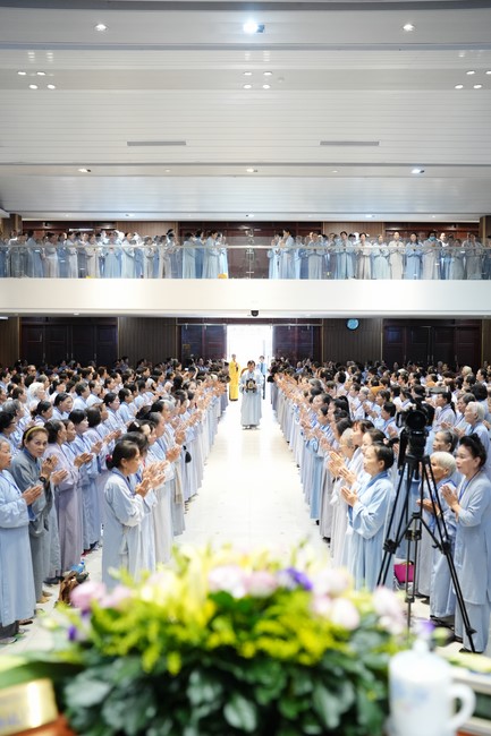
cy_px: 368
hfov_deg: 37.8
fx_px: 716
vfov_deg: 54.4
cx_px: 246
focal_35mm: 35
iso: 4000
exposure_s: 1/200
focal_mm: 35
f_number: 2.8
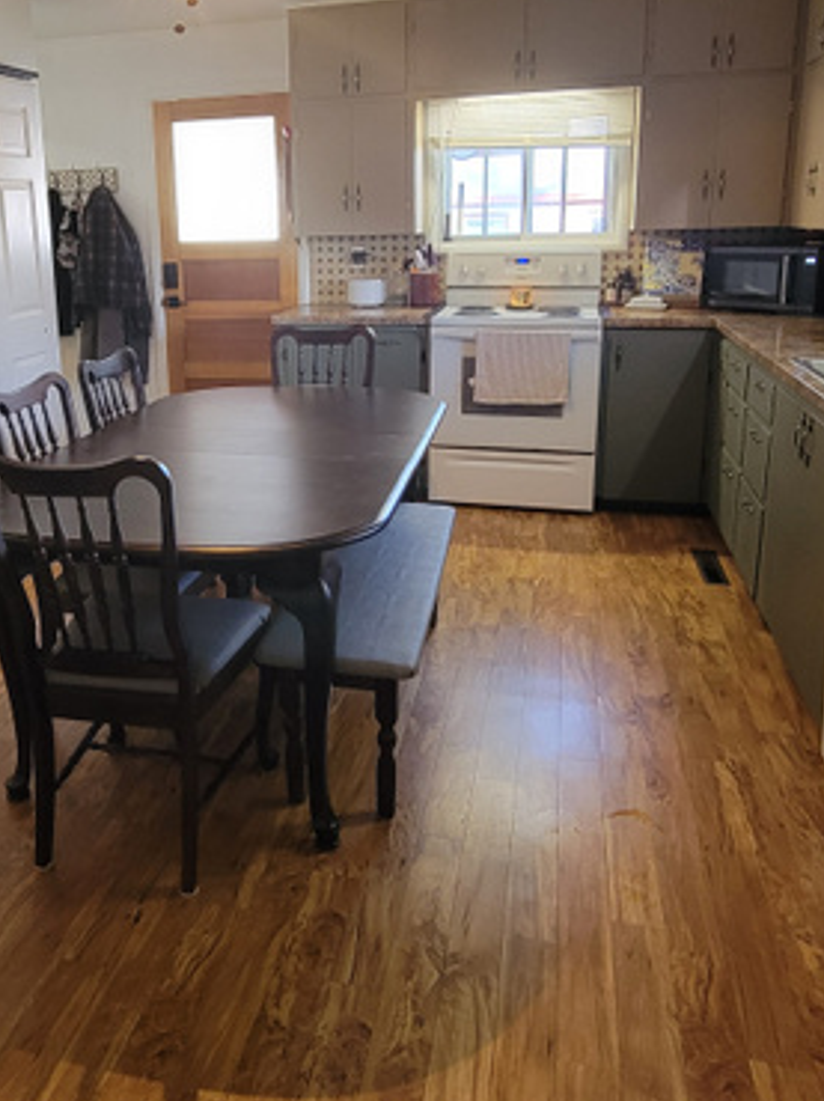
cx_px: 283
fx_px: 858
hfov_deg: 50.5
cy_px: 408
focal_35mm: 27
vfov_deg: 64.3
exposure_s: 1/40
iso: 320
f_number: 2.2
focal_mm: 2.2
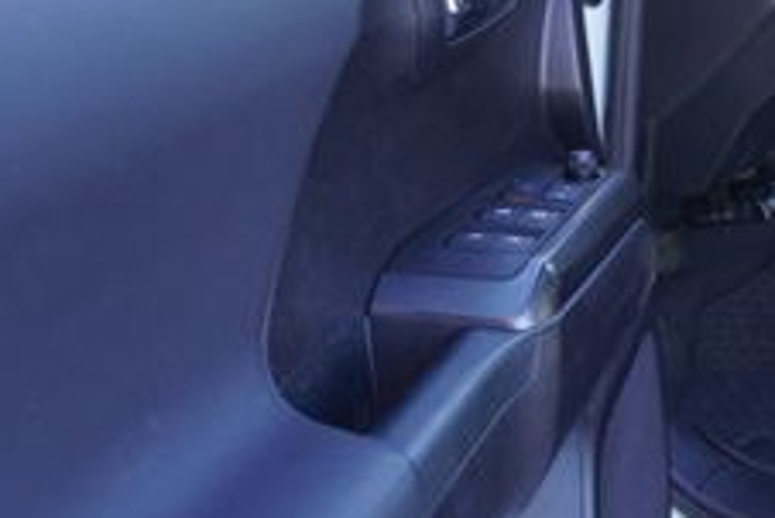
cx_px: 1063
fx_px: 1465
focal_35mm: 68
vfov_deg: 19.9
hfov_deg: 24.8
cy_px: 117
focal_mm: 16
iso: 160
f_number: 4
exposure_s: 1/60
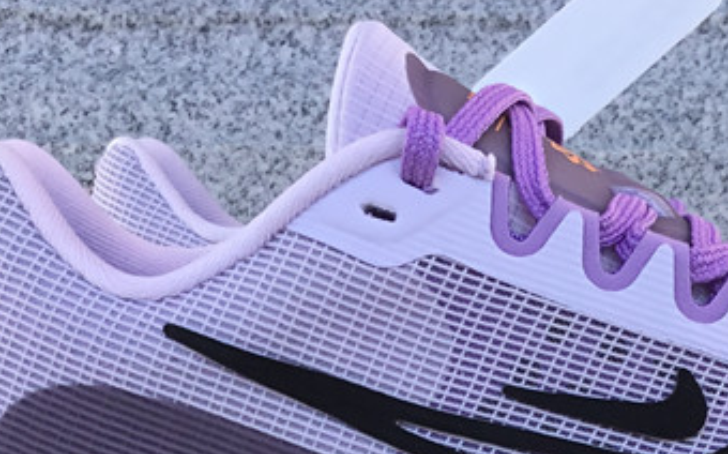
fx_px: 1725
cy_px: 671
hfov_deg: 23.5
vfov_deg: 14.1
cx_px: 572
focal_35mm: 87
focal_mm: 3.3
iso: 25
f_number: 2.4
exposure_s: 1/369
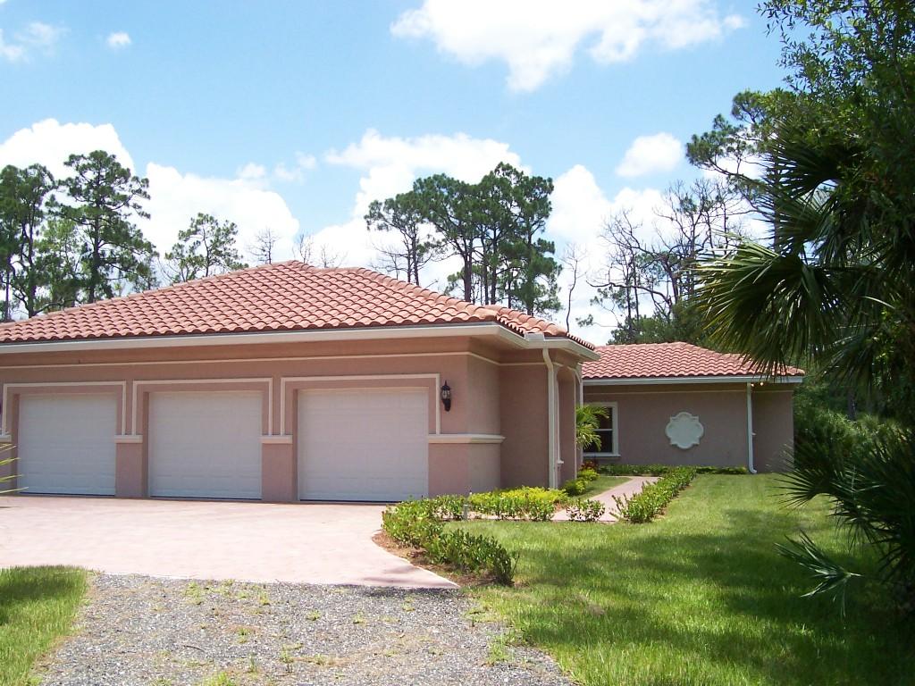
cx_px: 458
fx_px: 978
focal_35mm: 37
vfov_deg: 38.7
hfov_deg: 50.1
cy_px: 343
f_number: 5.6
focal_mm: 5.6
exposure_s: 1/500
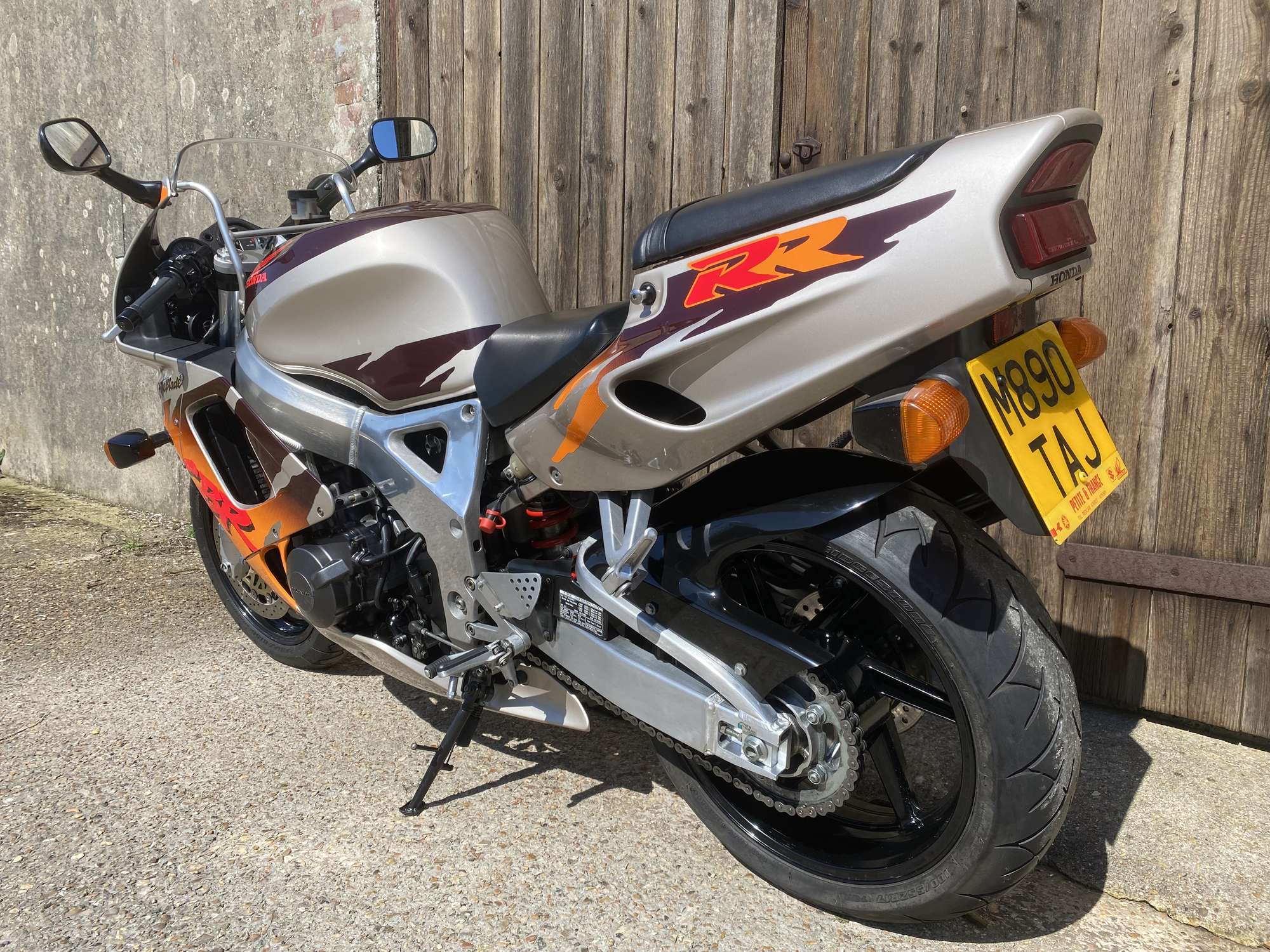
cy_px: 476
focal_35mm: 26
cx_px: 635
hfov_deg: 67.3
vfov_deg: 53.1
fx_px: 954
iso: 32
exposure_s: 1/2410
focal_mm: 4.25
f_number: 1.8
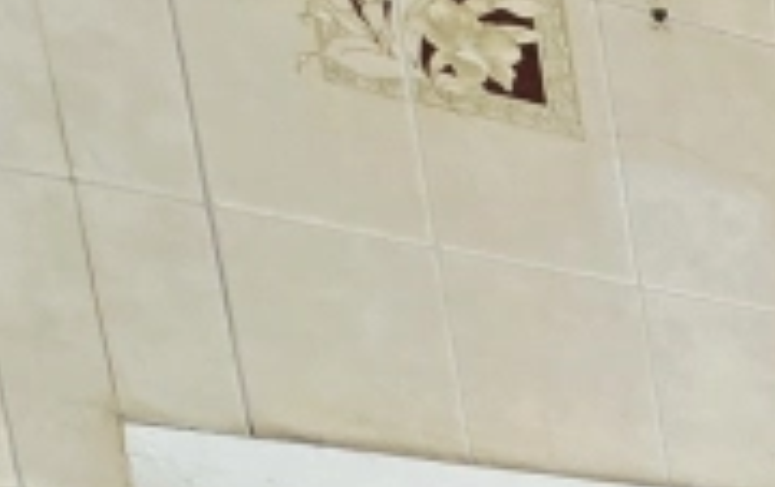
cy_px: 1472
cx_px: 2248
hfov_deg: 12.0
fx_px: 2030
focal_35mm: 96
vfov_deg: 10.1
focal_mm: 2.2
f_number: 2.2
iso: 50
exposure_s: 1/104
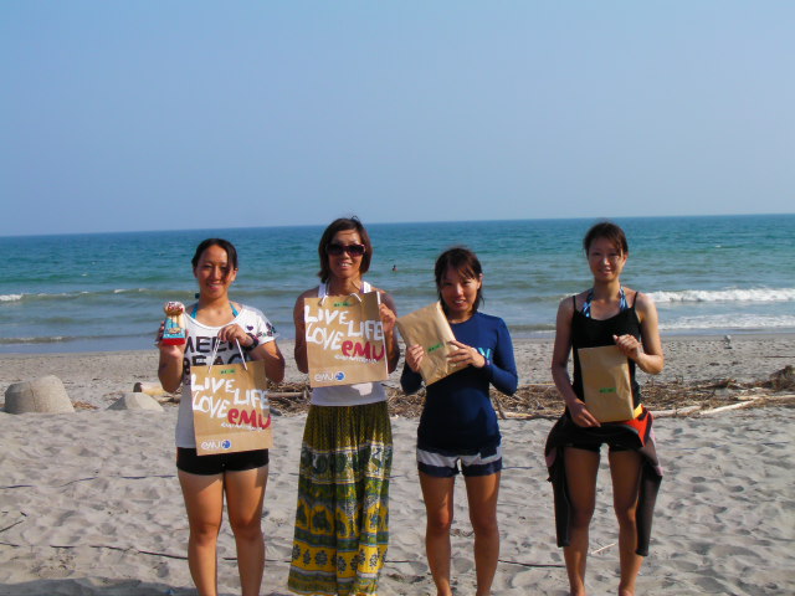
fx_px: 1102
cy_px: 298
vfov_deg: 30.3
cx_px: 398
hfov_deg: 39.7
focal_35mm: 48
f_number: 4.5
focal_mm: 8
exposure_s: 1/345
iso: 50
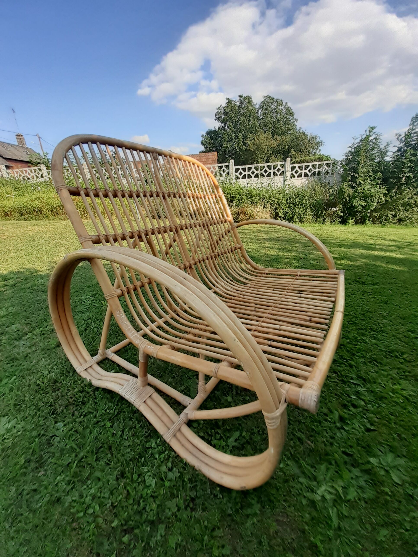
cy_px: 278
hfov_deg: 89.9
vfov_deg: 106.2
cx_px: 209
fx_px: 209
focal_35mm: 13
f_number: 2.2
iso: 40
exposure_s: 1/686
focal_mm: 1.13
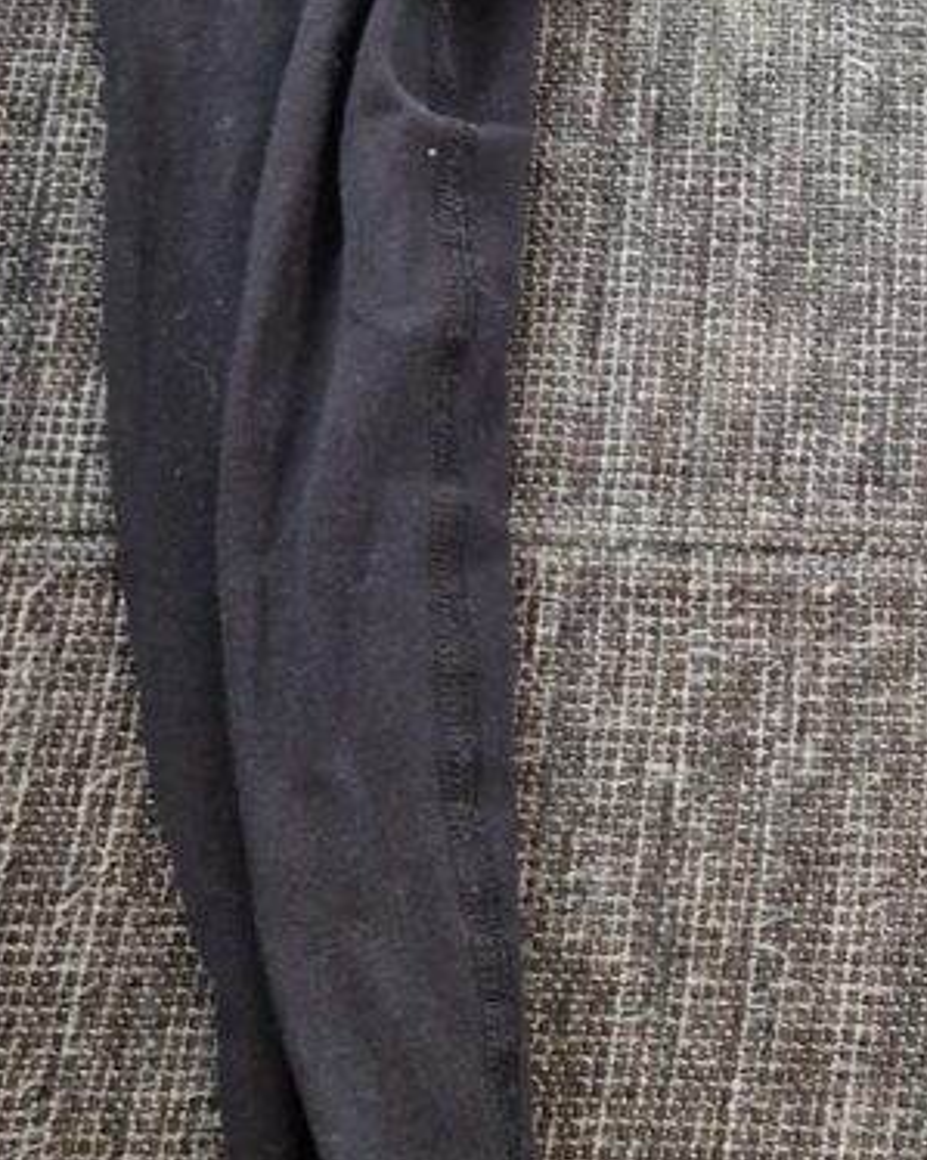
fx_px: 2882
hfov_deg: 17.7
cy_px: 481
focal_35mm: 84
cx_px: 992
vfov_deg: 22.7
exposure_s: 1/25
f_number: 1.8
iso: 800
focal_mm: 5.4
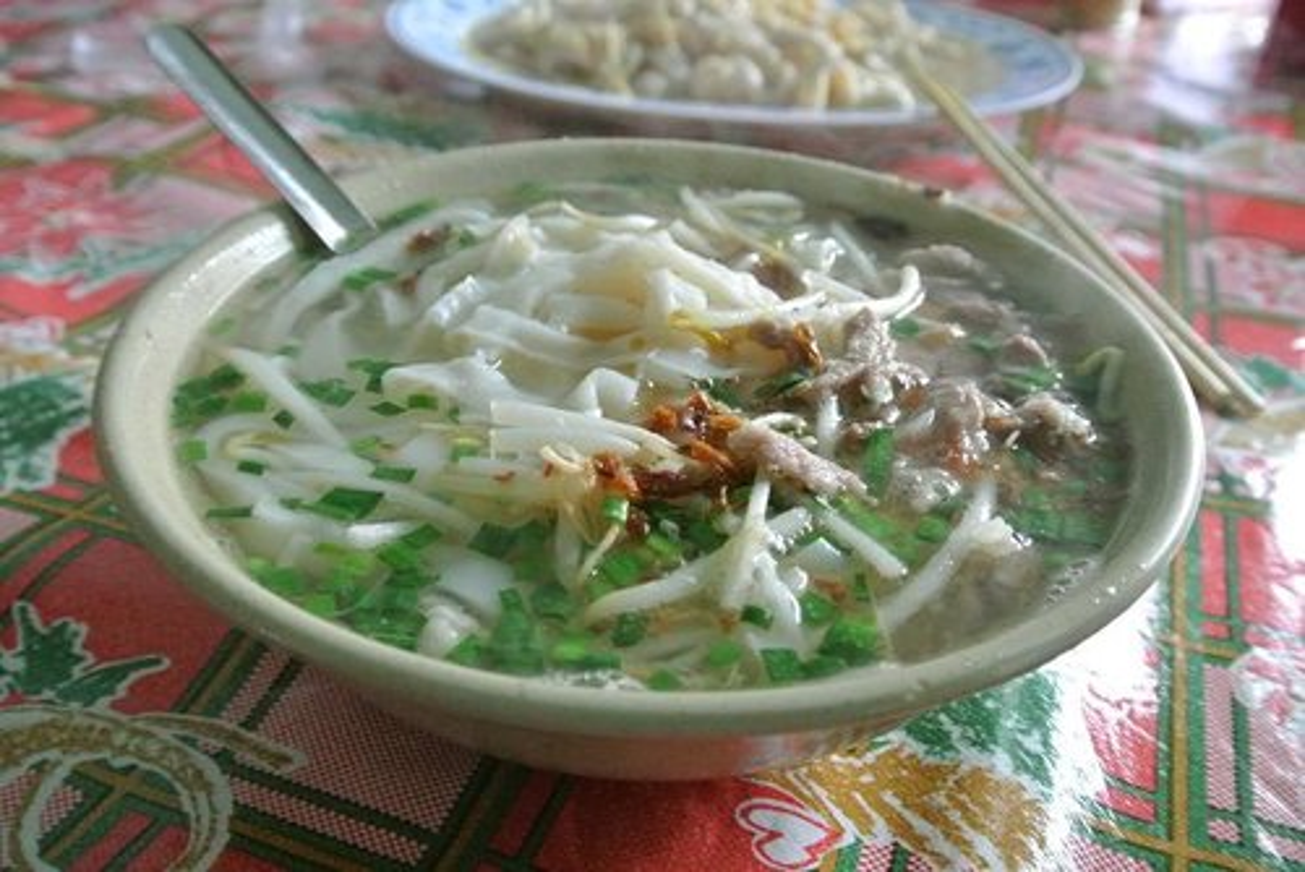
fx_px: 1233
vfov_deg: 38.9
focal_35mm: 34
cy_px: 436
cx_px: 652
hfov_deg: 55.8
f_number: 3.8
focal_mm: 12.7
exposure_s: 1/100
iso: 3200
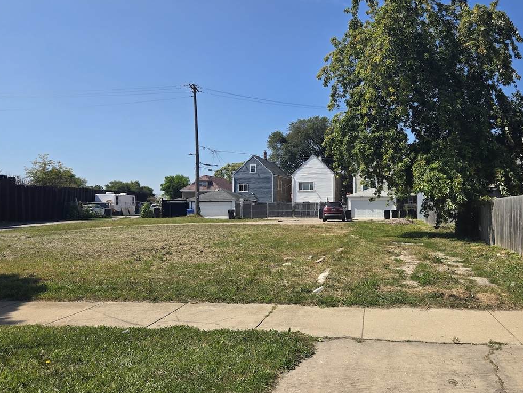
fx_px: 453
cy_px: 201
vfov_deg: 46.8
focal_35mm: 30
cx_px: 334
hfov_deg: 59.0
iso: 25
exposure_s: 1/2180
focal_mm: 5.4
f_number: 1.8
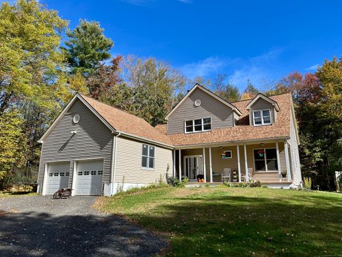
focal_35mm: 26
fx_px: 257
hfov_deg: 67.3
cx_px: 171
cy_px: 128
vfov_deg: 53.1
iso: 50
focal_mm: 5.7
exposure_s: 1/2695
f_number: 1.5
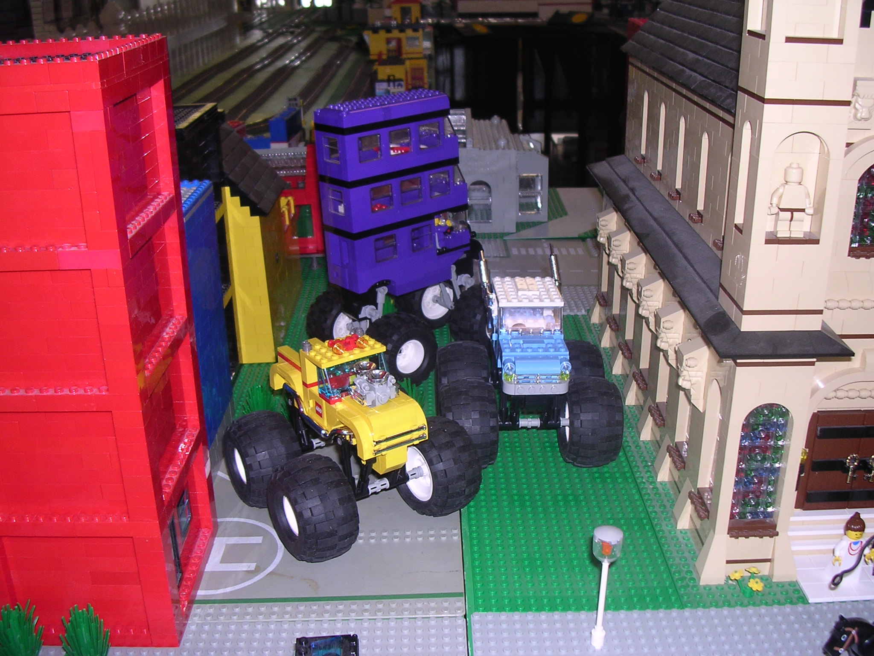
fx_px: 959
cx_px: 437
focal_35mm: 38
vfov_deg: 37.7
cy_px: 328
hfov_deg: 49.0
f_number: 2.8
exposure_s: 1/60.1
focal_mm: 5.8
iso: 100
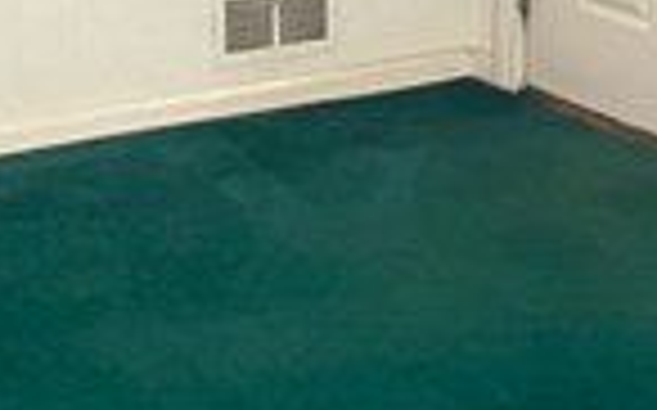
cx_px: -50
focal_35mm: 121
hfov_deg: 16.8
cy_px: -86
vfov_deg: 10.6
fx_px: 2165
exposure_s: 1/60
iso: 500
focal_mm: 5.7
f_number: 1.5
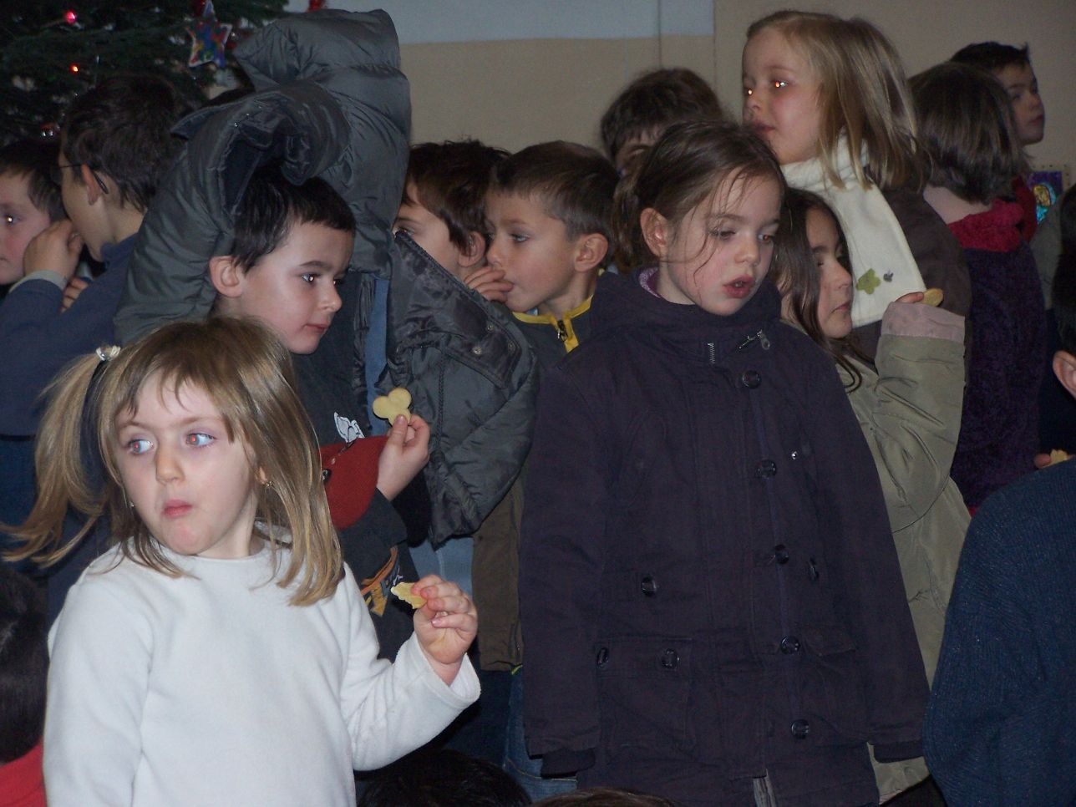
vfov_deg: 10.7
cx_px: 538
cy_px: 404
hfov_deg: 14.2
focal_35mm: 139
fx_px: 4321
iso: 140
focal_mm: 23.1
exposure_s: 1/90
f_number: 3.2
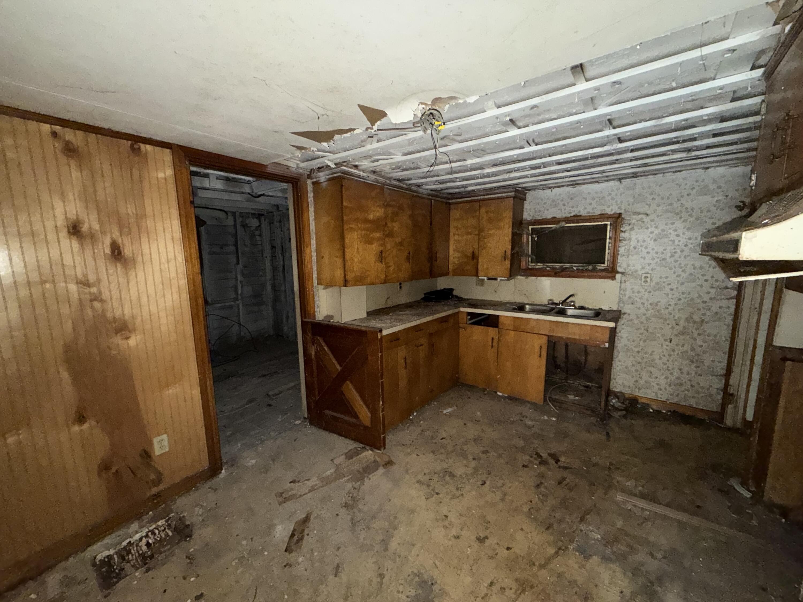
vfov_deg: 85.7
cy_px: 301
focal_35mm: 14
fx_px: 325
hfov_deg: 102.1
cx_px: 402
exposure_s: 1/30
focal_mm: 2.22
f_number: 2.2
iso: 500
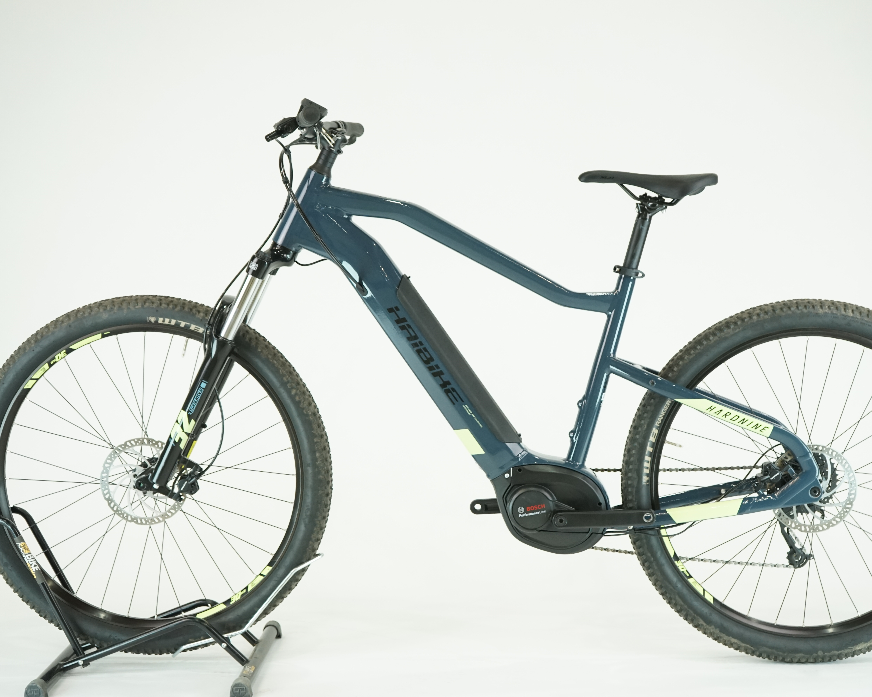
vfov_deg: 28.6
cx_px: 485
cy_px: 349
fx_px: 1368
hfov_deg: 35.3
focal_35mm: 53
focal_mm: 47
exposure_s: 1/200
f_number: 5.6
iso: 1600
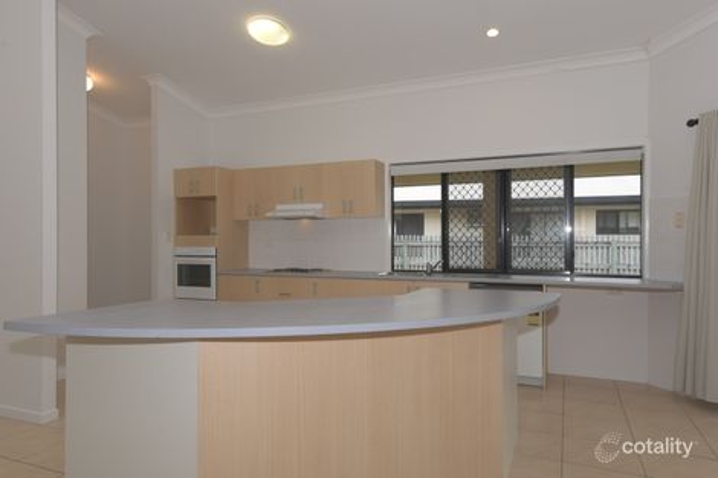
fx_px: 478
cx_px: 359
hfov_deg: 73.8
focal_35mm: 24
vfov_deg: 53.1
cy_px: 239
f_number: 8
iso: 400
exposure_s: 1/60
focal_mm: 24
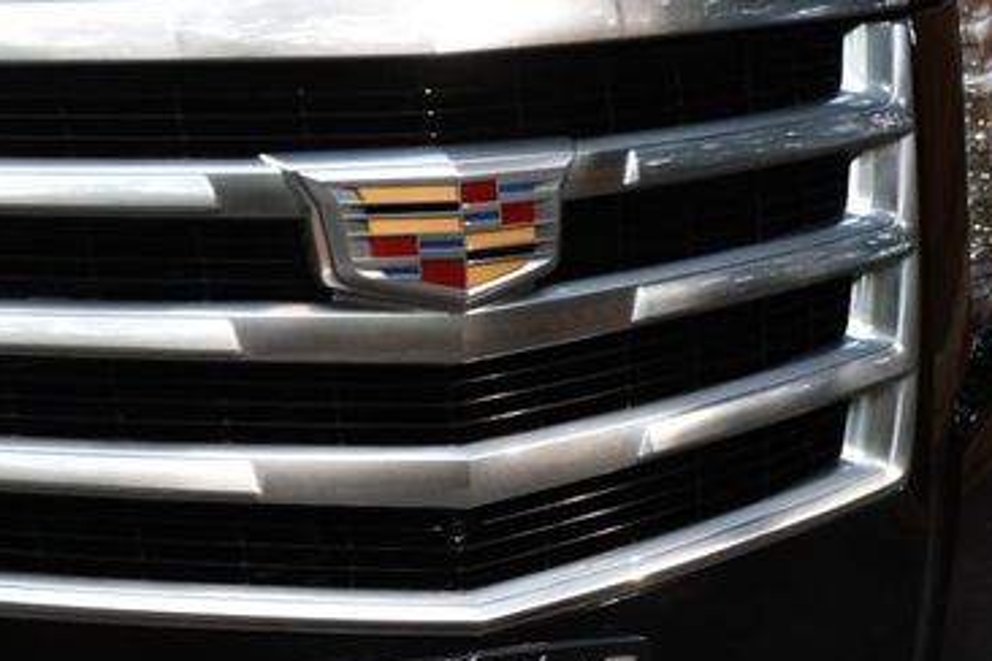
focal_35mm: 215
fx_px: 5924
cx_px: 293
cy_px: 314
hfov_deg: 9.6
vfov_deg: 6.4
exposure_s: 1/250
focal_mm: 82
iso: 200
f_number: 6.3
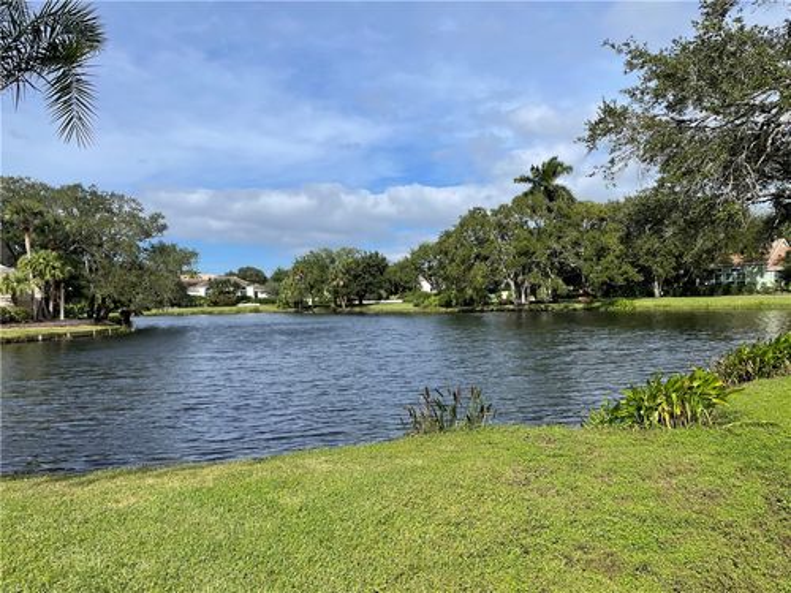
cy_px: 296
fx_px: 594
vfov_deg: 53.1
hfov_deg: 67.3
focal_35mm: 26
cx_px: 396
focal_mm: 4.2
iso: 32
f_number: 1.6
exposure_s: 1/4831
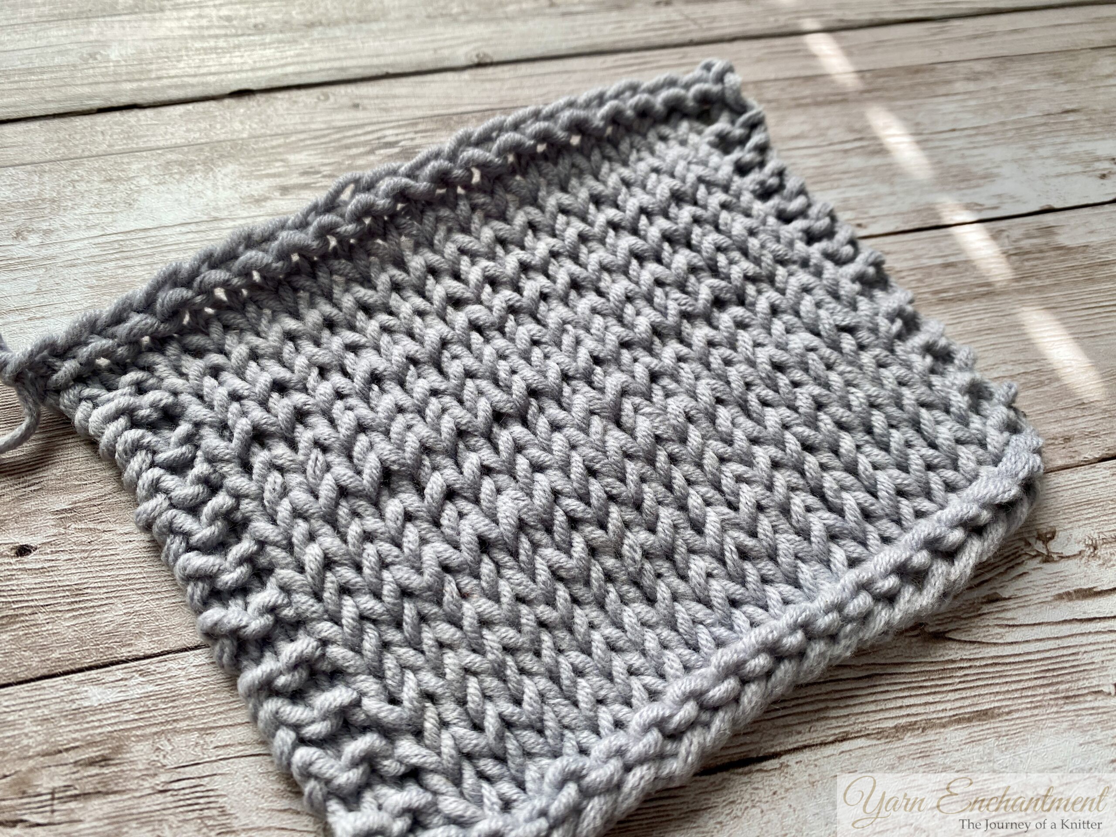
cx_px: 558
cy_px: 418
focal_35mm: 25
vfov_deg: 54.9
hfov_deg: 69.4
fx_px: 806
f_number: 1.8
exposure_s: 1/183
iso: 32
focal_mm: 4.25
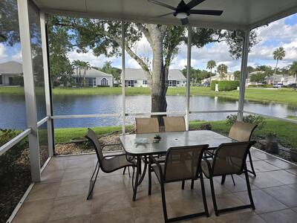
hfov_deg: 73.9
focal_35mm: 23
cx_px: 148
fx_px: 197
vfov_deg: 58.9
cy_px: 112
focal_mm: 6.3
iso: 12
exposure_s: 1/185
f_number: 1.7
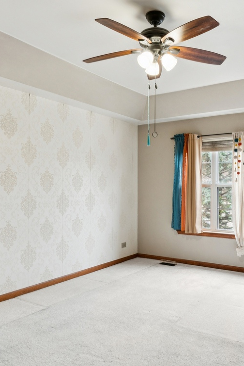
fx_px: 305
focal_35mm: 30
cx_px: 161
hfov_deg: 43.1
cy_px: 199
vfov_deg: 61.8
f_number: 13
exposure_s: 1/5
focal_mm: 14
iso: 400
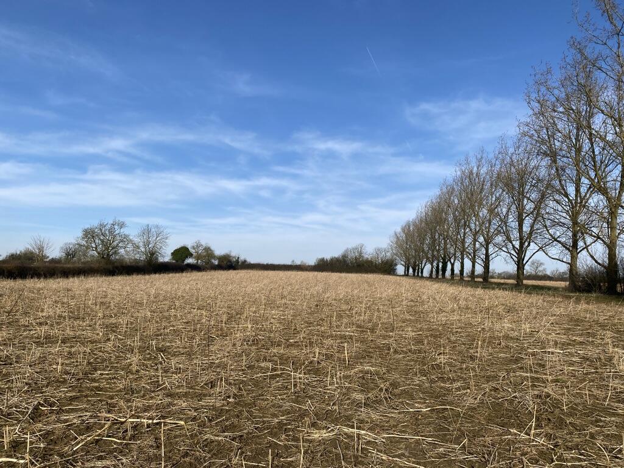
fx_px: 469
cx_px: 312
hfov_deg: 67.3
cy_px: 234
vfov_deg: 53.1
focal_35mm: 26
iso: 32
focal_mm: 4.25
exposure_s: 1/3125
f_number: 1.8
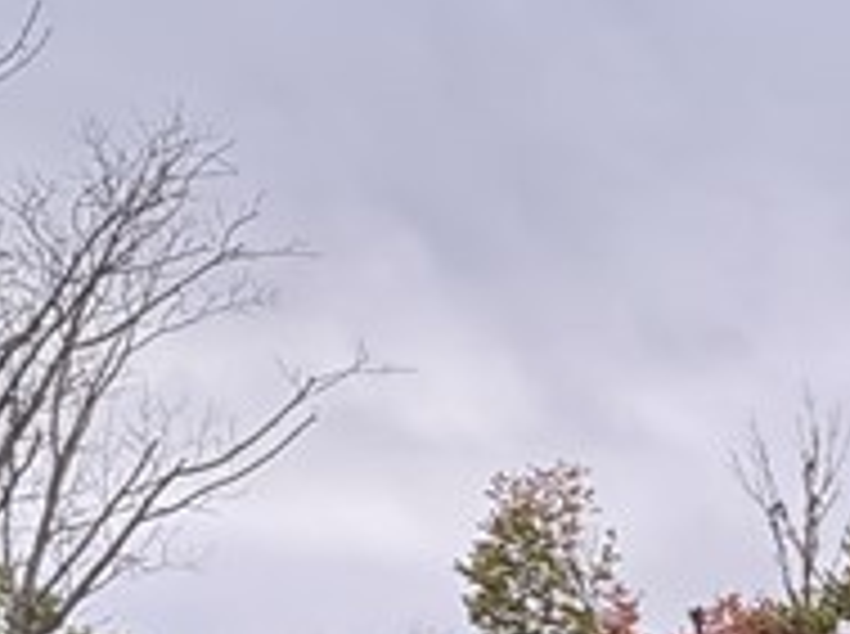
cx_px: 1498
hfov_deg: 19.6
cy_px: 1115
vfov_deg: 16.4
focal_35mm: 76
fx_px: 1863
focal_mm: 2.22
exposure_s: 1/318
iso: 50
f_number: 2.2
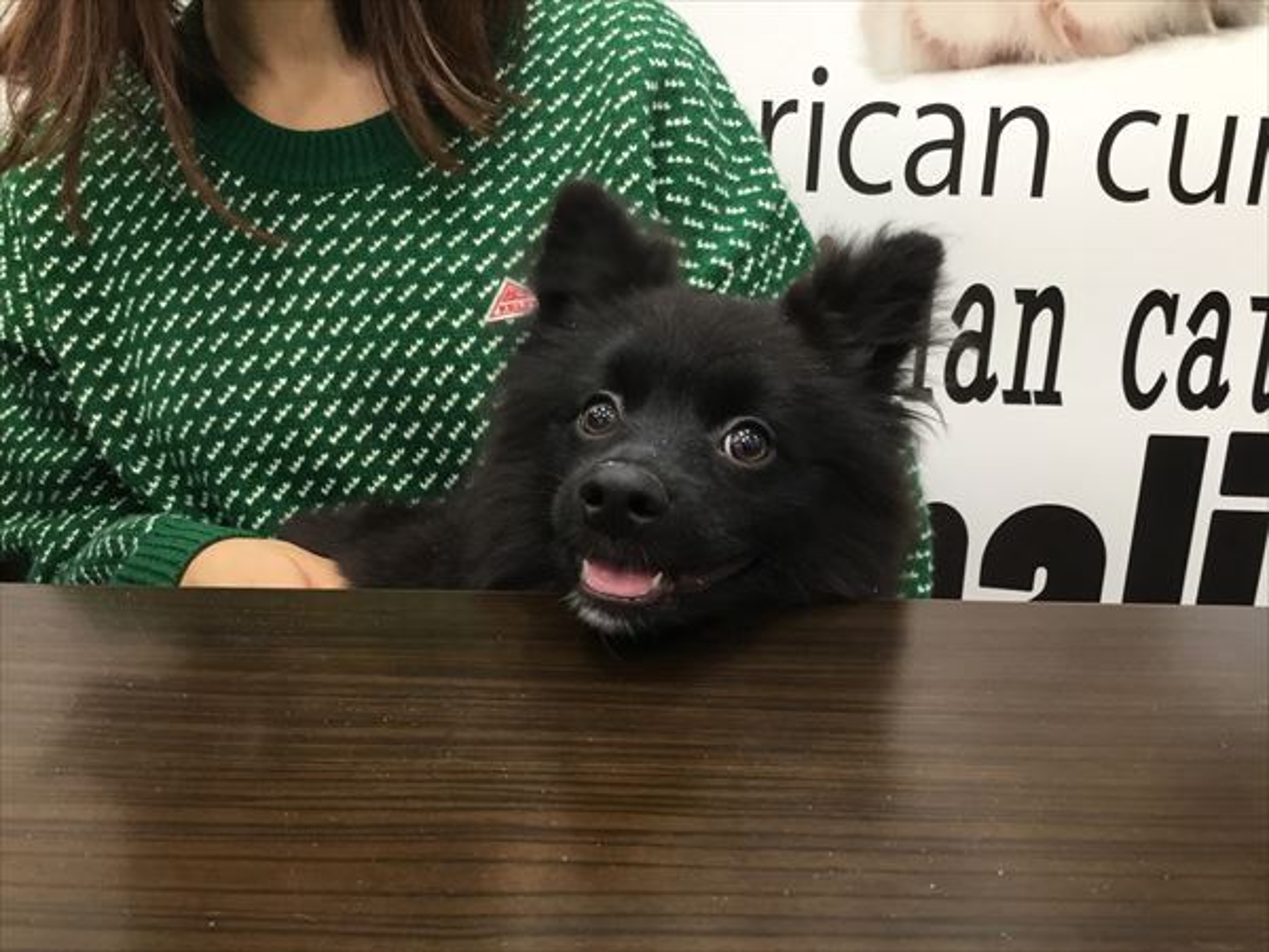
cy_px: 476
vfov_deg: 45.4
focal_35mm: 31
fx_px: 1136
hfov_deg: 58.4
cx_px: 634
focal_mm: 3.3
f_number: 2.4
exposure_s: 1/30
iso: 80
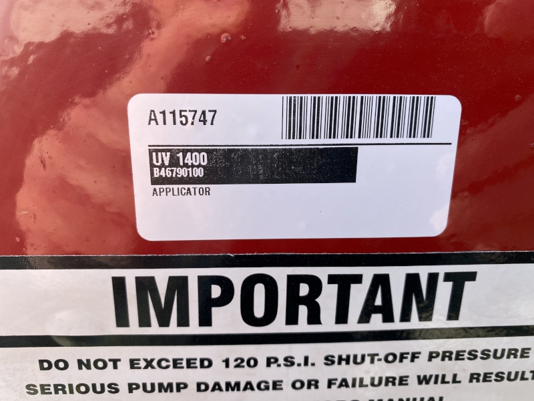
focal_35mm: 25
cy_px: 200
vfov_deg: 54.9
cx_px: 267
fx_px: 386
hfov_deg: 69.4
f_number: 1.8
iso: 32
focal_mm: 4.25
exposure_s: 1/552
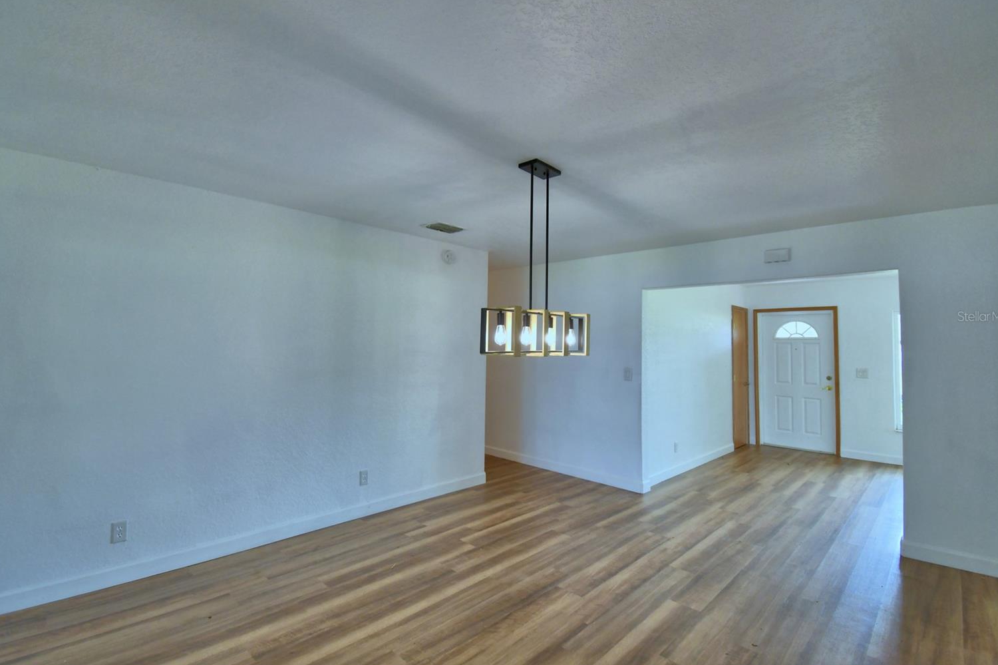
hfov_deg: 96.7
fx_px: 443
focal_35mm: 16
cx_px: 484
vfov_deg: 73.7
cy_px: 316
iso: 400
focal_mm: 10
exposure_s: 1/125
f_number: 4.5
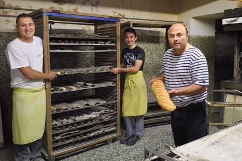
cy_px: 80
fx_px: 188
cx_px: 121
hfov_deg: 65.5
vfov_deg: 46.4
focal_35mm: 28
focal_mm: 28
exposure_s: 1/80
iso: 3200
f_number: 7.1
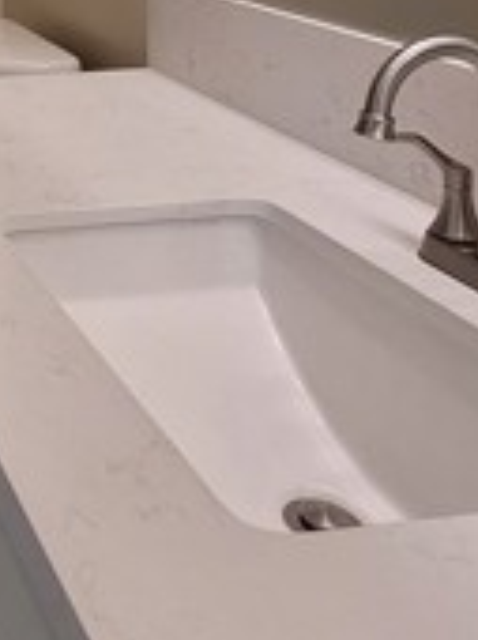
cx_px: -226
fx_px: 904
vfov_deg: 32.2
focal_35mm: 49
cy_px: -132
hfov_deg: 23.9
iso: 125
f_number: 2.2
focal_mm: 1.74
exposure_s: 1/60
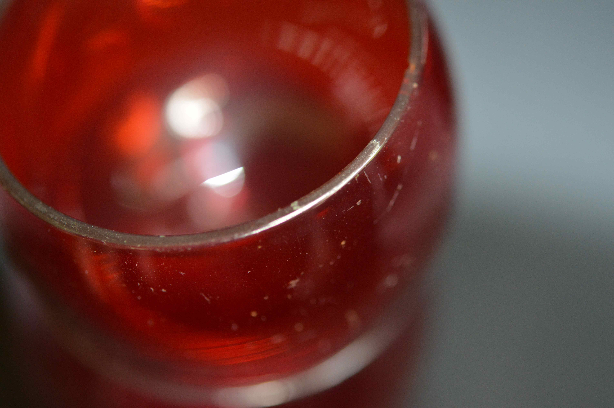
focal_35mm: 90
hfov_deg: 22.6
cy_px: 204
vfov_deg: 15.2
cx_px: 307
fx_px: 1534
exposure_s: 1/60
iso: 1250
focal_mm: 60
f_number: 3.2
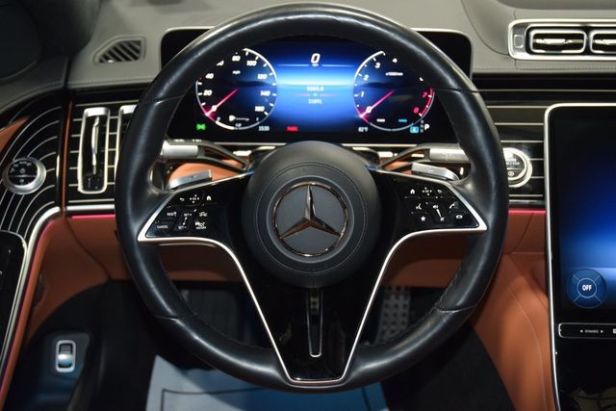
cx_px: 308
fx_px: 796
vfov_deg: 29.0
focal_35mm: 46
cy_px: 206
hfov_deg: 42.3
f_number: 4
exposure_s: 1/30
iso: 1800
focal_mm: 31
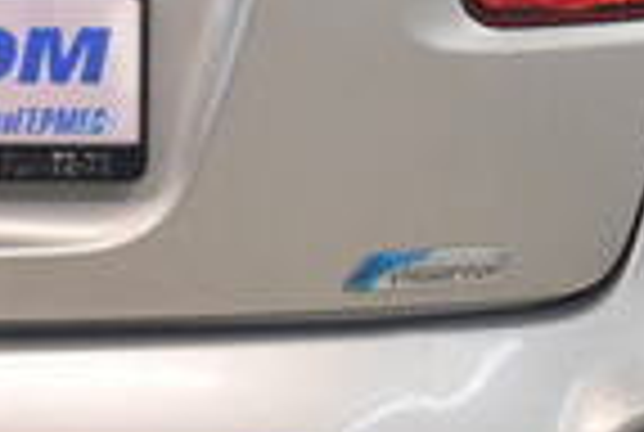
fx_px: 4732
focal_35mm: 264
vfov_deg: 5.2
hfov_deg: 7.7
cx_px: -261
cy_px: -166
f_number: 4.2
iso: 1000
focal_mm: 28
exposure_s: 1/100
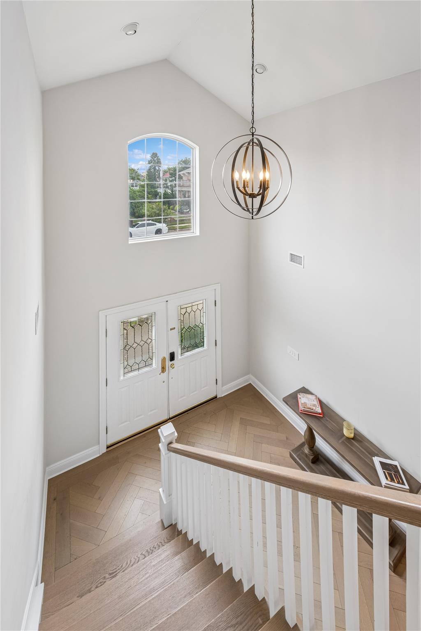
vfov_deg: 100.4
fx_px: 263
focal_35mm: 15
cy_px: 316
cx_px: 210
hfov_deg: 77.3
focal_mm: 15
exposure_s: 1/40
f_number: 14
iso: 640
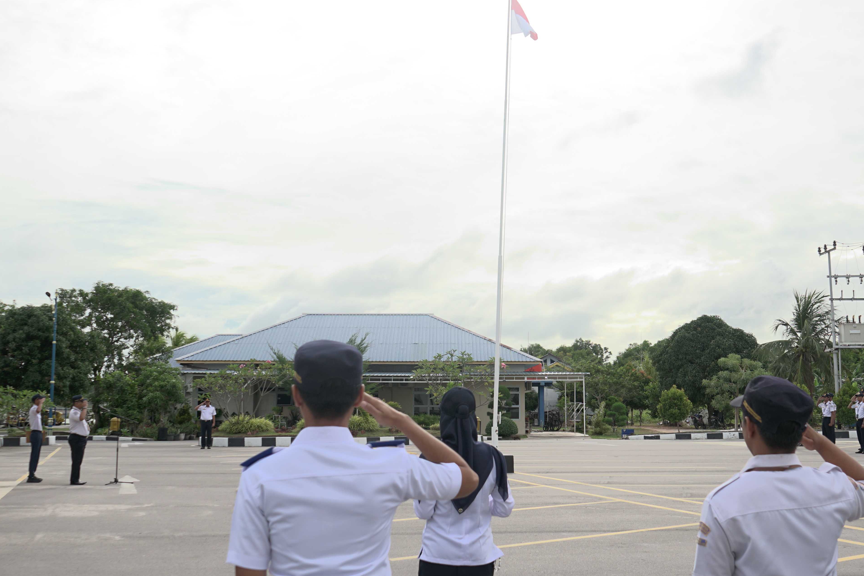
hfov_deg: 44.5
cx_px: 467
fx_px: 1056
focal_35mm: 44
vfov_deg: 30.5
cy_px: 282
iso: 200
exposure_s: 1/500
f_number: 5.6
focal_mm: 28
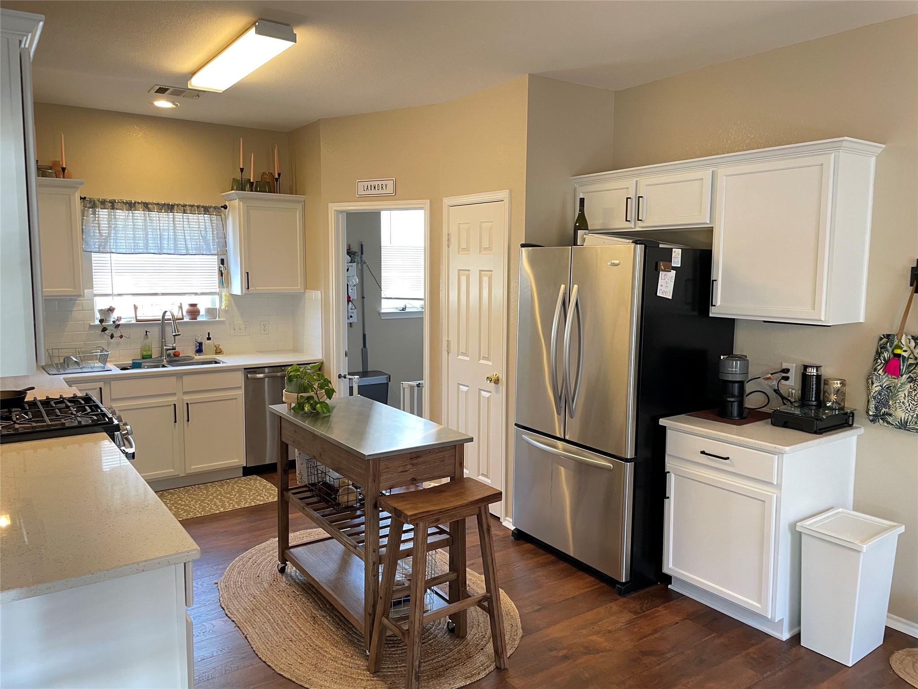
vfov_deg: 53.1
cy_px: 344
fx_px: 690
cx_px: 459
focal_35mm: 26
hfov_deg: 67.3
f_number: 1.6
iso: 250
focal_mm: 4.2
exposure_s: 1/60
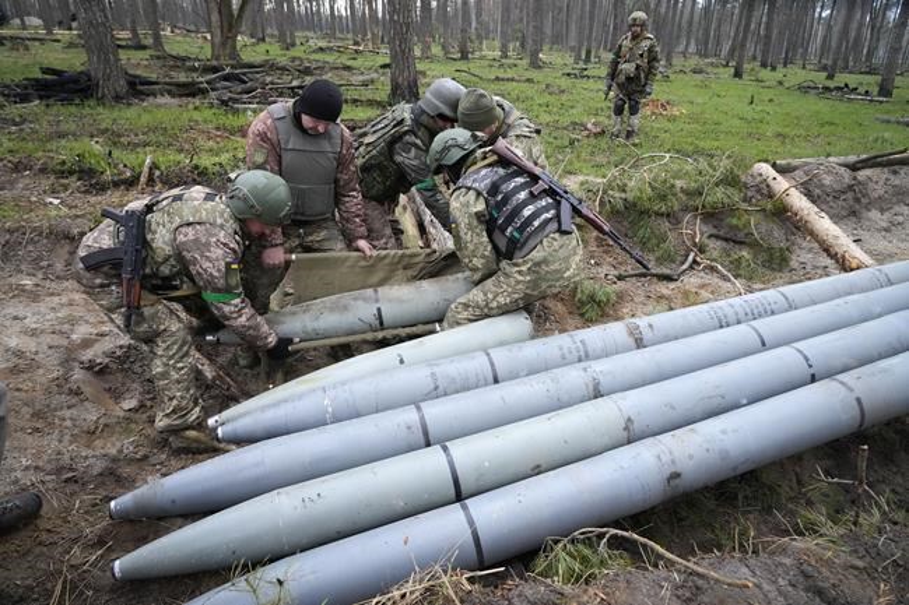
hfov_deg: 73.8
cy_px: 302
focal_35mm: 24
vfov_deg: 53.1
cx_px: 454
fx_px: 606
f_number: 4.5
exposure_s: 1/640
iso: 3200
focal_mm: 24
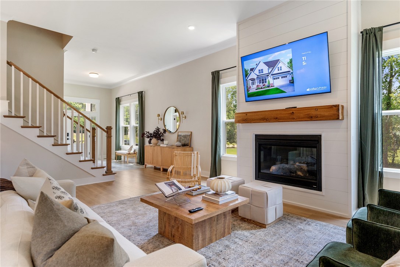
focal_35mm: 20
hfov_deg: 85.1
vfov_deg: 63.0
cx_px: 200
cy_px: 134
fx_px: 218
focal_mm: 19.6
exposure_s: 1/80
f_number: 5.6
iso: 400
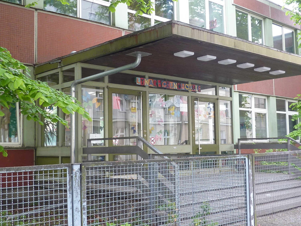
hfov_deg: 42.1
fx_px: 391
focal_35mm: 45
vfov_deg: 32.2
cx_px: 150
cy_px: 113
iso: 100
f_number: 3.3
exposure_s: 1/30
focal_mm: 4.1
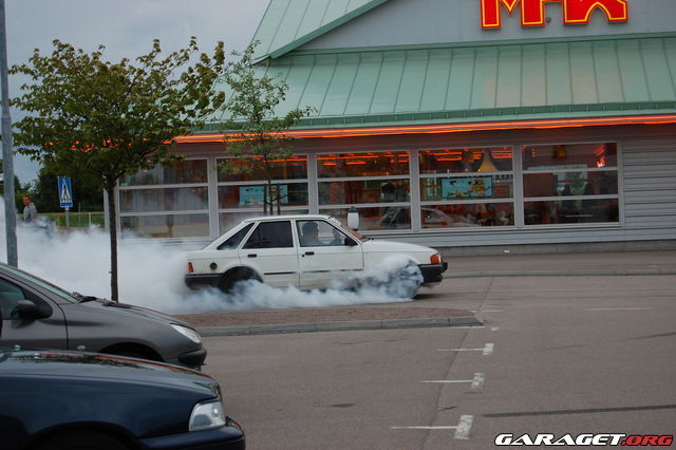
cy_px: 225
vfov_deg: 16.5
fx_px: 1548
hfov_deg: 24.6
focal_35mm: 82
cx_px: 338
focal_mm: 55
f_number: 5.6
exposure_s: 1/125
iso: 320
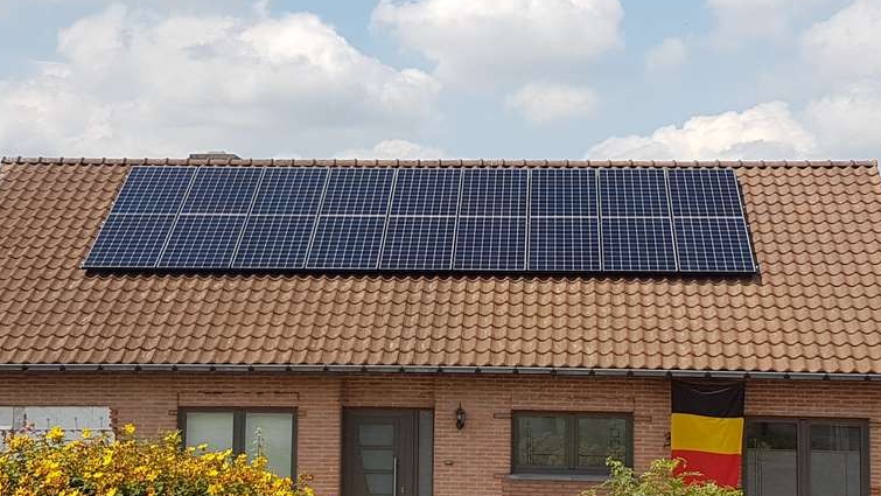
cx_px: 457
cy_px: 321
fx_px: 701
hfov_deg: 64.3
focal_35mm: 30
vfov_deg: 38.6
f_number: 1.7
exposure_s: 1/2272
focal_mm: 4.2
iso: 40
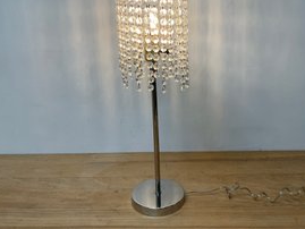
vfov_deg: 38.5
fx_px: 326
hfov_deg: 50.0
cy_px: 89
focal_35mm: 37
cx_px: 170
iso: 40
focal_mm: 3
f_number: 1.8
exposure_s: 1/120
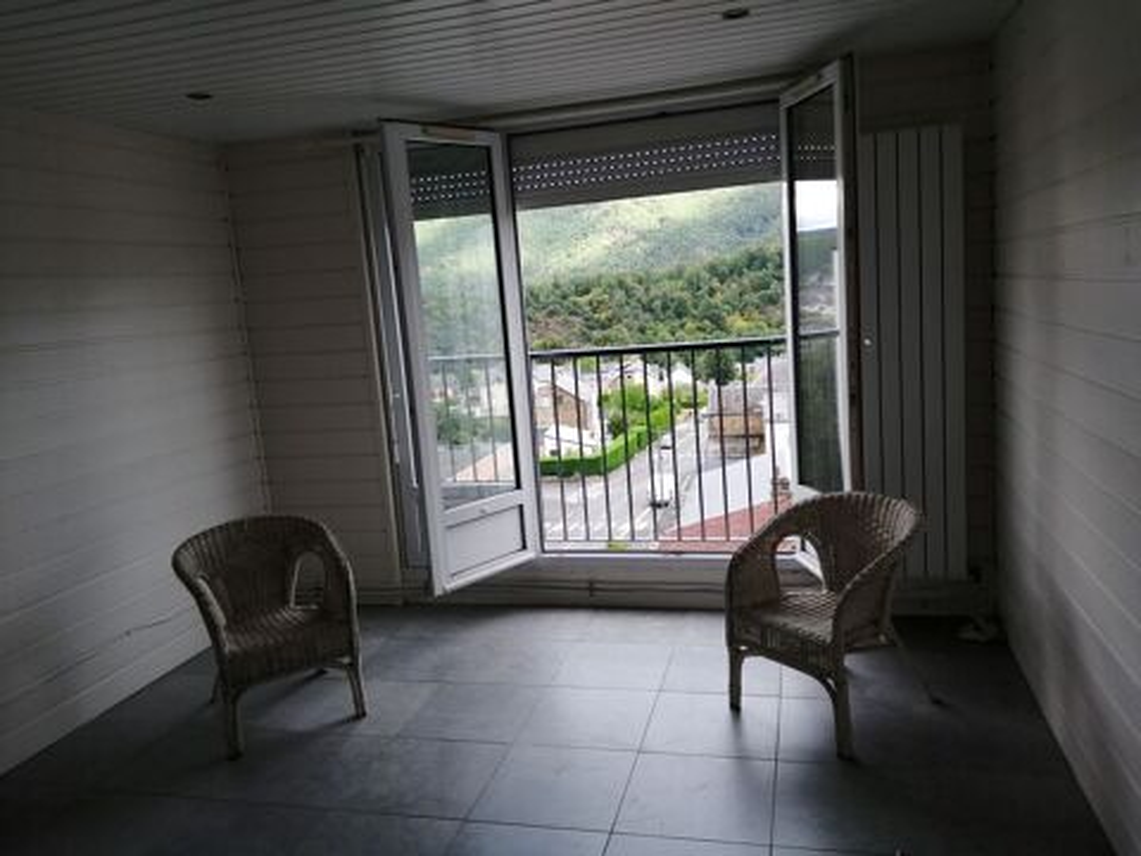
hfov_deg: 67.3
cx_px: 570
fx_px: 857
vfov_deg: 53.1
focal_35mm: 26
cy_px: 428
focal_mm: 3.6
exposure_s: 1/223
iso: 50
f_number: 1.8
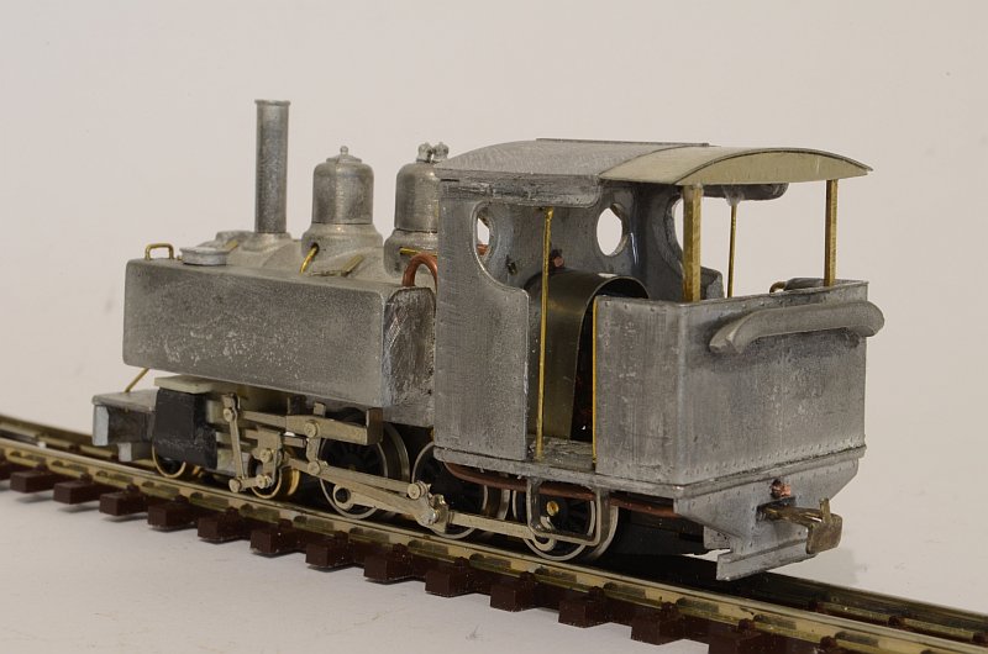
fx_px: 2260
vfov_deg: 16.5
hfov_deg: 24.7
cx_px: 494
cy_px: 327
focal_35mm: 82
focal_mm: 55
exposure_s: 8
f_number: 27
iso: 500
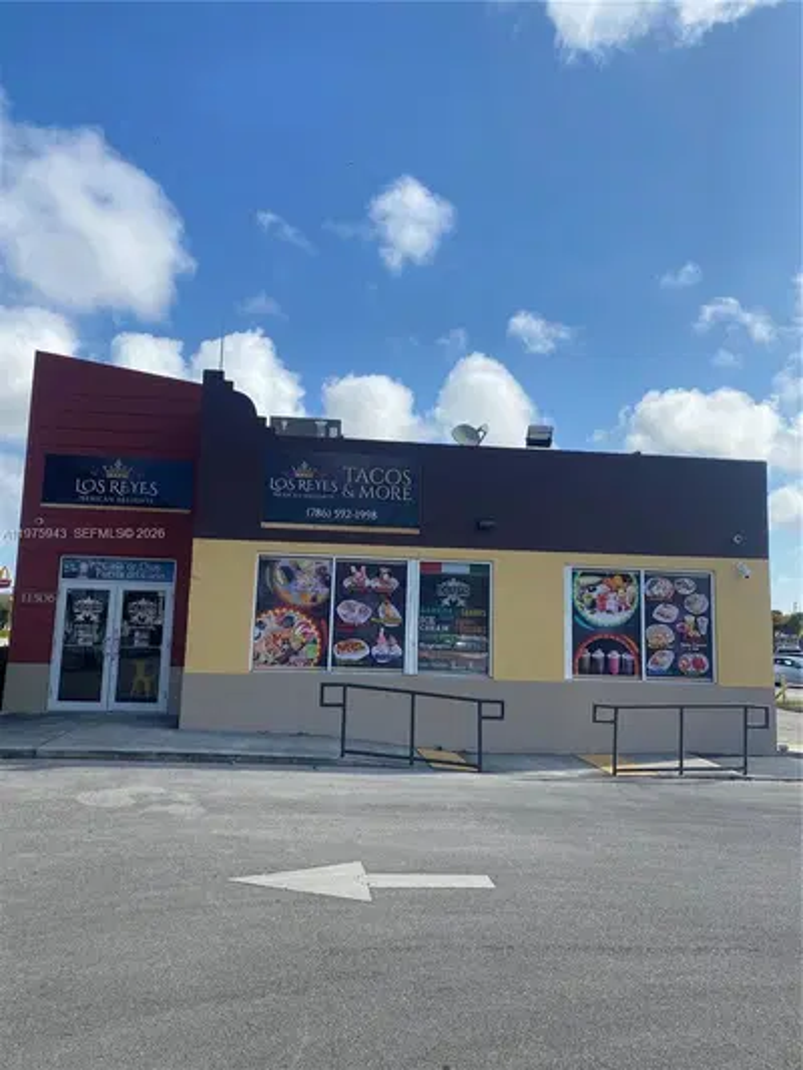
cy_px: 535
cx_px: 402
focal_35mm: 26
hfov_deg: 53.1
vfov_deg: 67.3
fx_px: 804
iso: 32
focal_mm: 4.25
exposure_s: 1/3497
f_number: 1.8
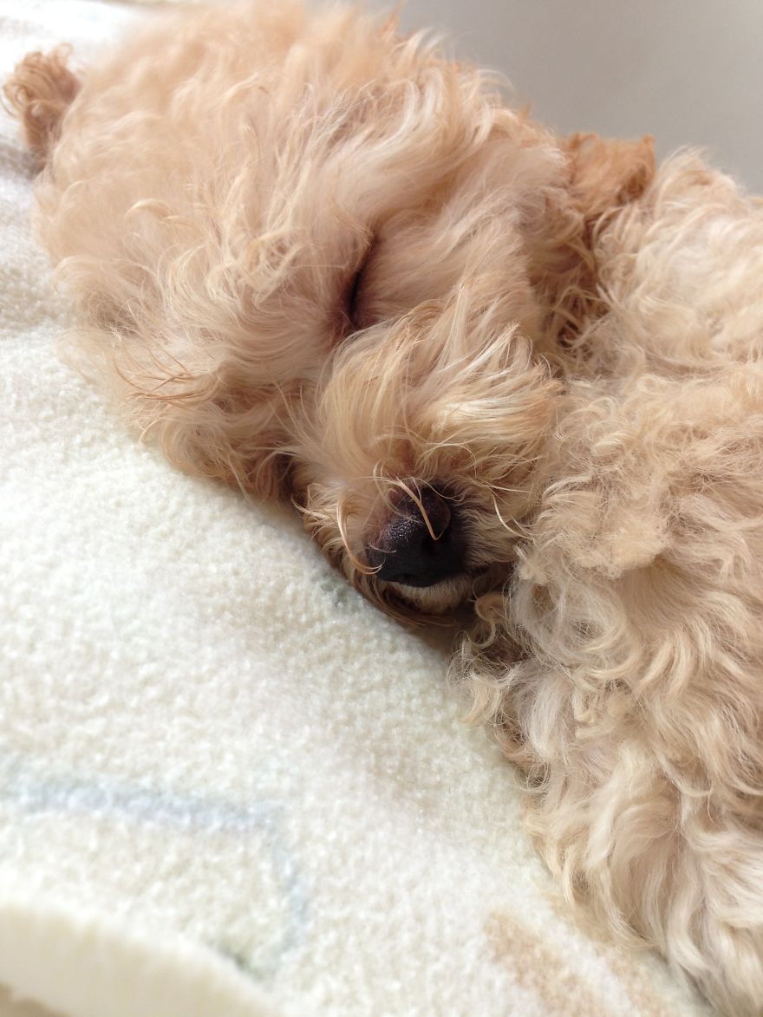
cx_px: 382
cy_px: 508
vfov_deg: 55.3
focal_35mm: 33
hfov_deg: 43.0
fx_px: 970
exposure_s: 1/20
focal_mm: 4.13
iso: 50
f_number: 2.4
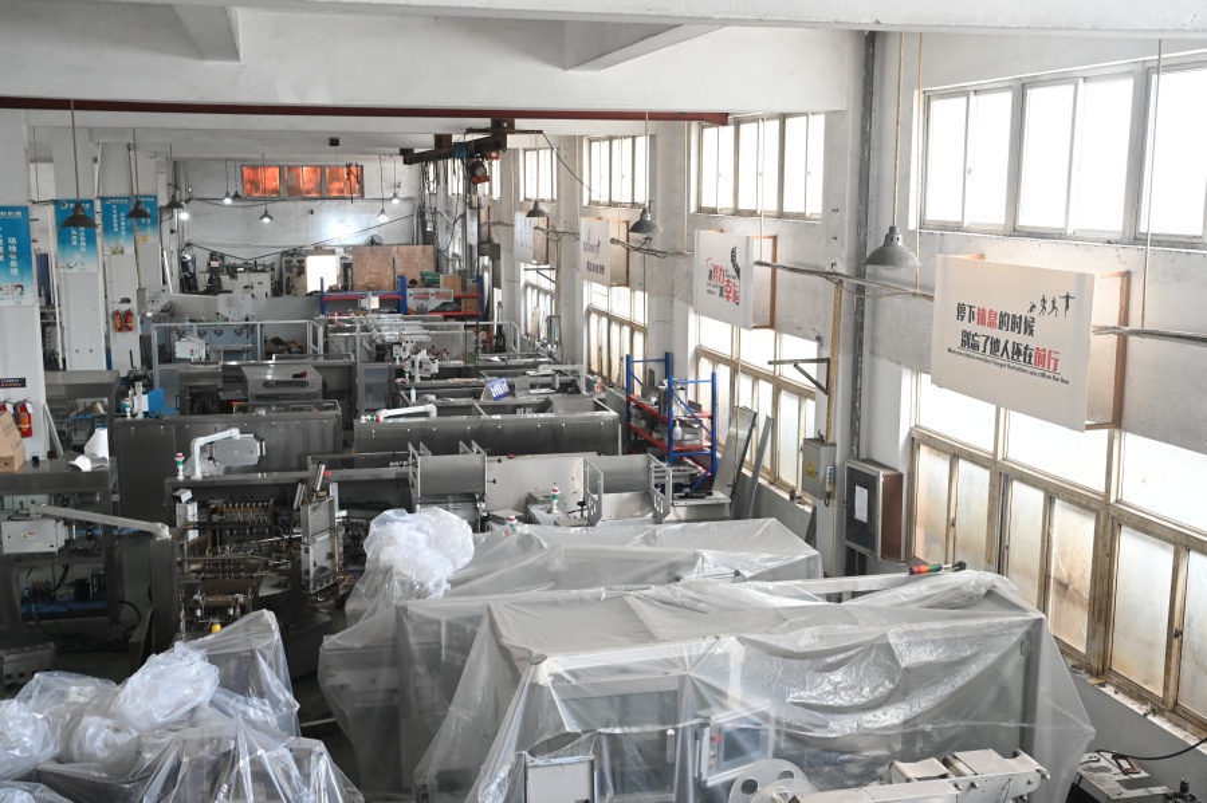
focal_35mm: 37
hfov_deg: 51.9
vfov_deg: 35.9
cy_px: 402
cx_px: 604
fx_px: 1240
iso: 3200
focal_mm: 37
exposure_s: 1/40
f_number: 8
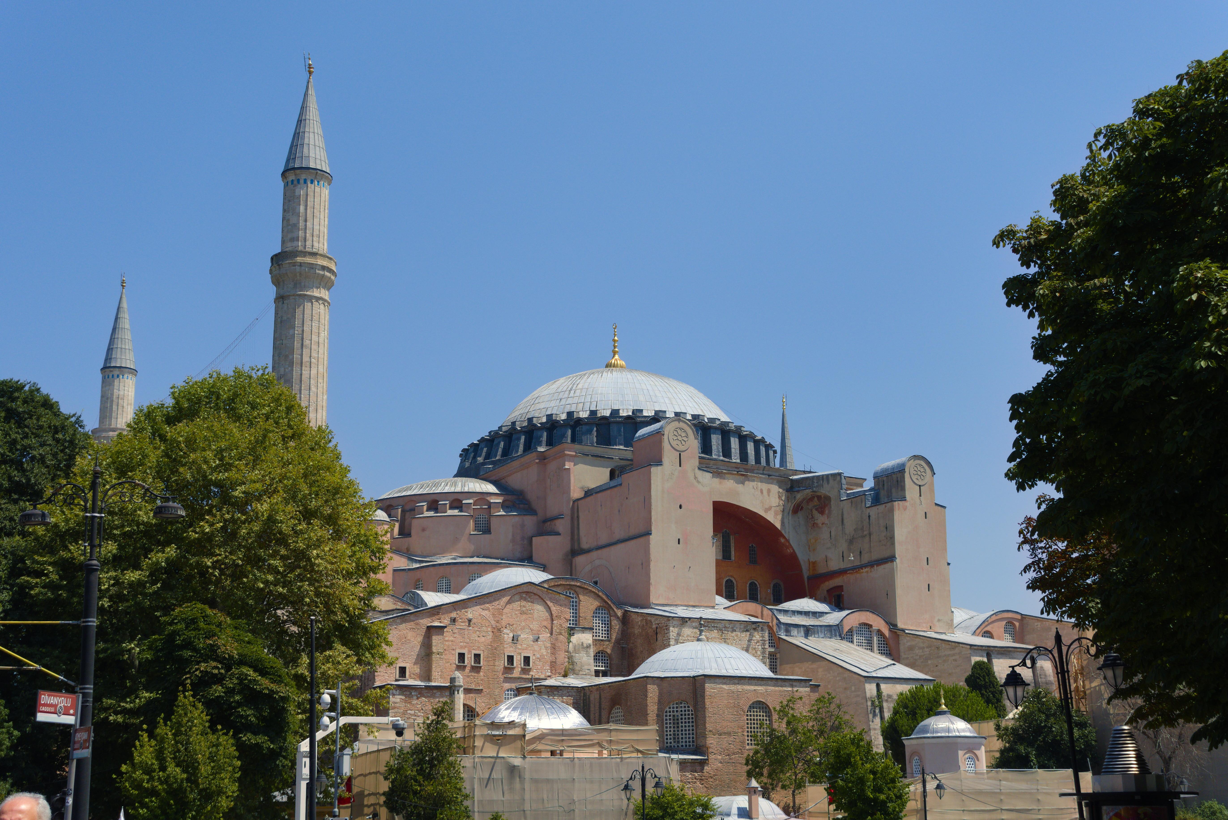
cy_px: 410
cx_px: 614
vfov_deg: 28.7
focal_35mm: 47
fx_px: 1604
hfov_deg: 41.9
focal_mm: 17.27
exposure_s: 1/160
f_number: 4
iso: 125
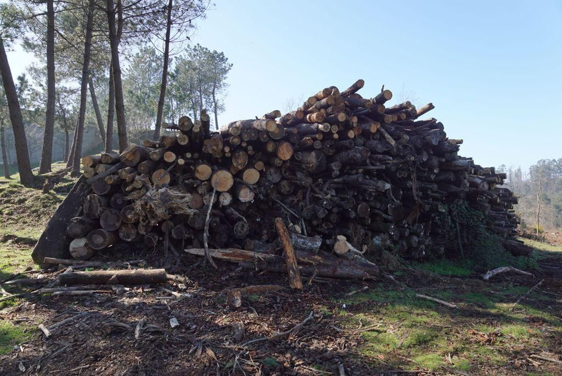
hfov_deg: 73.7
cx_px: 281
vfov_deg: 53.2
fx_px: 375
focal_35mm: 24
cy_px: 188
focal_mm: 16
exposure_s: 1/200
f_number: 7.1
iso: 200
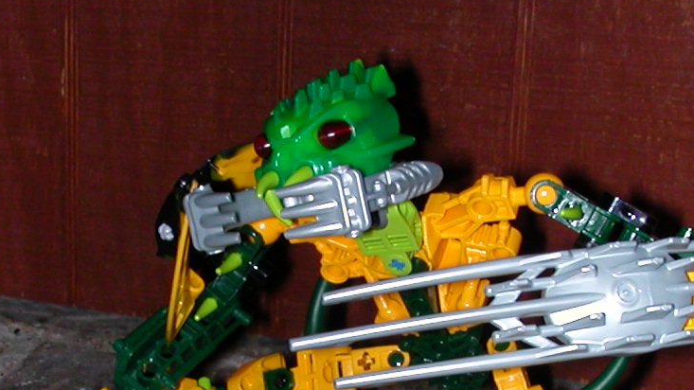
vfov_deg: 13.5
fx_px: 1619
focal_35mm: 88
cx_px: 381
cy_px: 434
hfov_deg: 24.2
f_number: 4.5
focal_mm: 5.6
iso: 100
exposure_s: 1/59.9
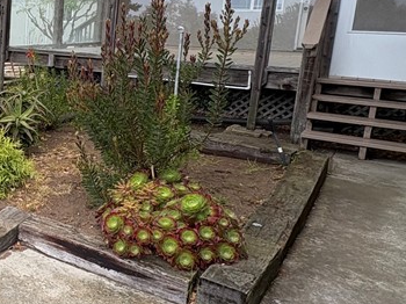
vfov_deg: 34.7
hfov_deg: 36.6
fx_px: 481
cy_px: 94
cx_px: -67
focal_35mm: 41
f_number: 2.2
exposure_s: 1/495
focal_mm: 2.22
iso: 64
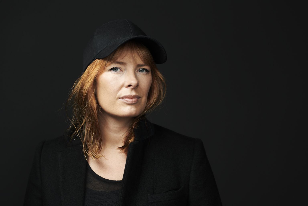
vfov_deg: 16.1
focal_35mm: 85
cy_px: 103
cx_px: 154
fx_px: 727
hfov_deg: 23.9
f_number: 5
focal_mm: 85
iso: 800
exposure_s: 1/160
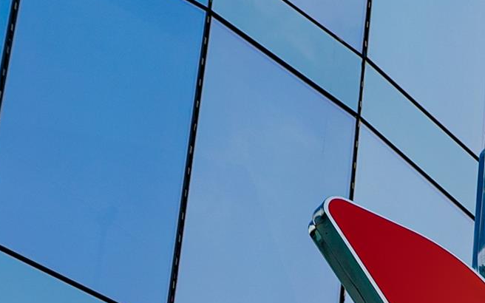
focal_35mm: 248
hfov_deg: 7.9
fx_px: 3278
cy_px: 899
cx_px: 1127
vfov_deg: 5.0
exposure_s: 1/250
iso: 160
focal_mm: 38
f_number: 5.6
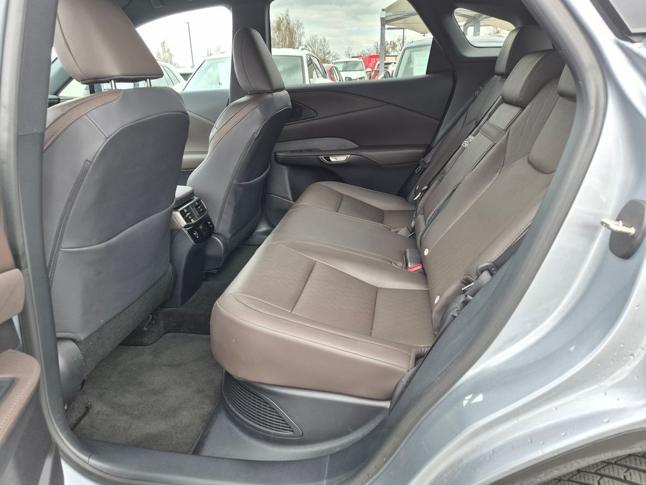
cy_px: 242
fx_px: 429
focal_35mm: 23
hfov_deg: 73.9
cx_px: 323
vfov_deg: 58.9
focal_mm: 5.4
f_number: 1.8
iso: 100
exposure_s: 1/180
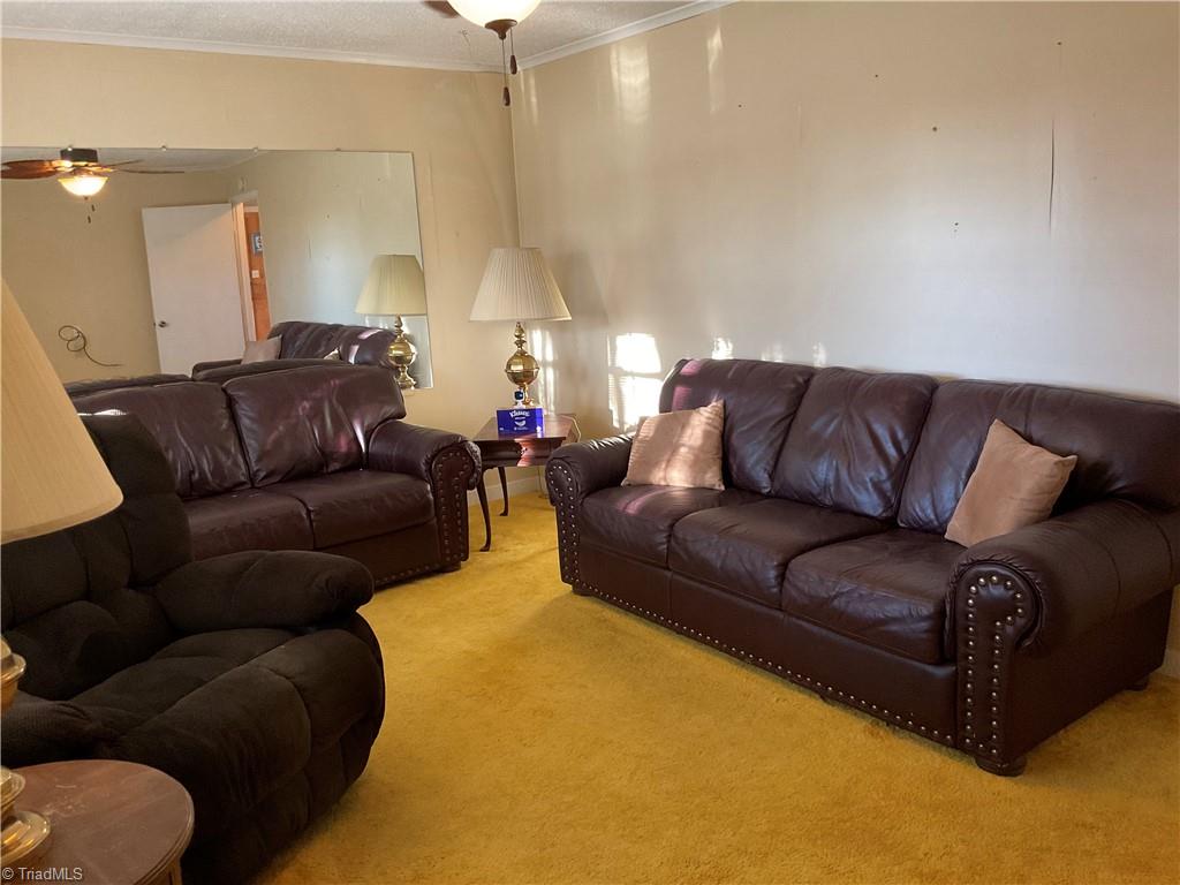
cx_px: 590
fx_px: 989
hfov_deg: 61.7
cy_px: 442
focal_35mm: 29
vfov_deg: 48.2
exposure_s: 1/40
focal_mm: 3
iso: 250
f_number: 1.8
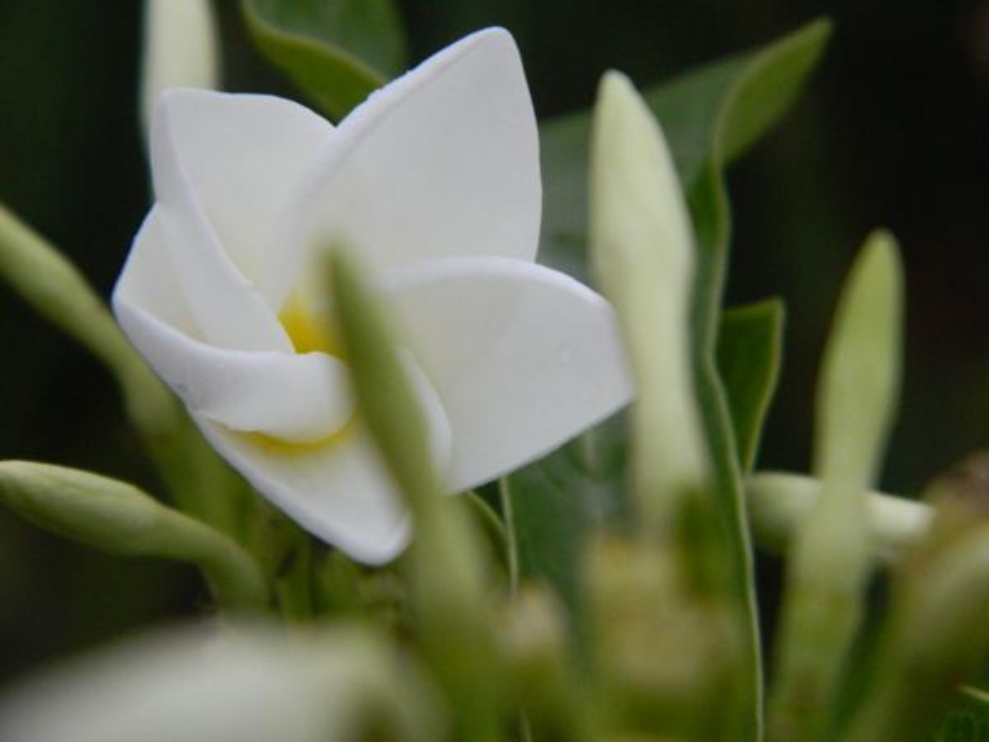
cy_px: 371
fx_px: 3686
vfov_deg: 11.5
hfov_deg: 15.3
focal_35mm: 129
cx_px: 494
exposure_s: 1/20
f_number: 4.7
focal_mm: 23.2
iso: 400
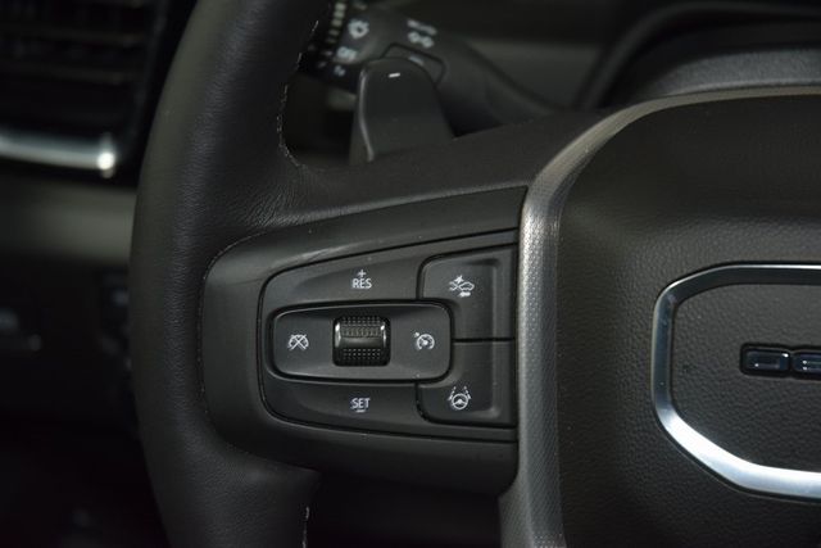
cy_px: 274
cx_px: 410
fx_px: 2395
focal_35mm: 105
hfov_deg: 19.5
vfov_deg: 13.0
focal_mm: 70
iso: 1000
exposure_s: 1/30
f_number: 4.5
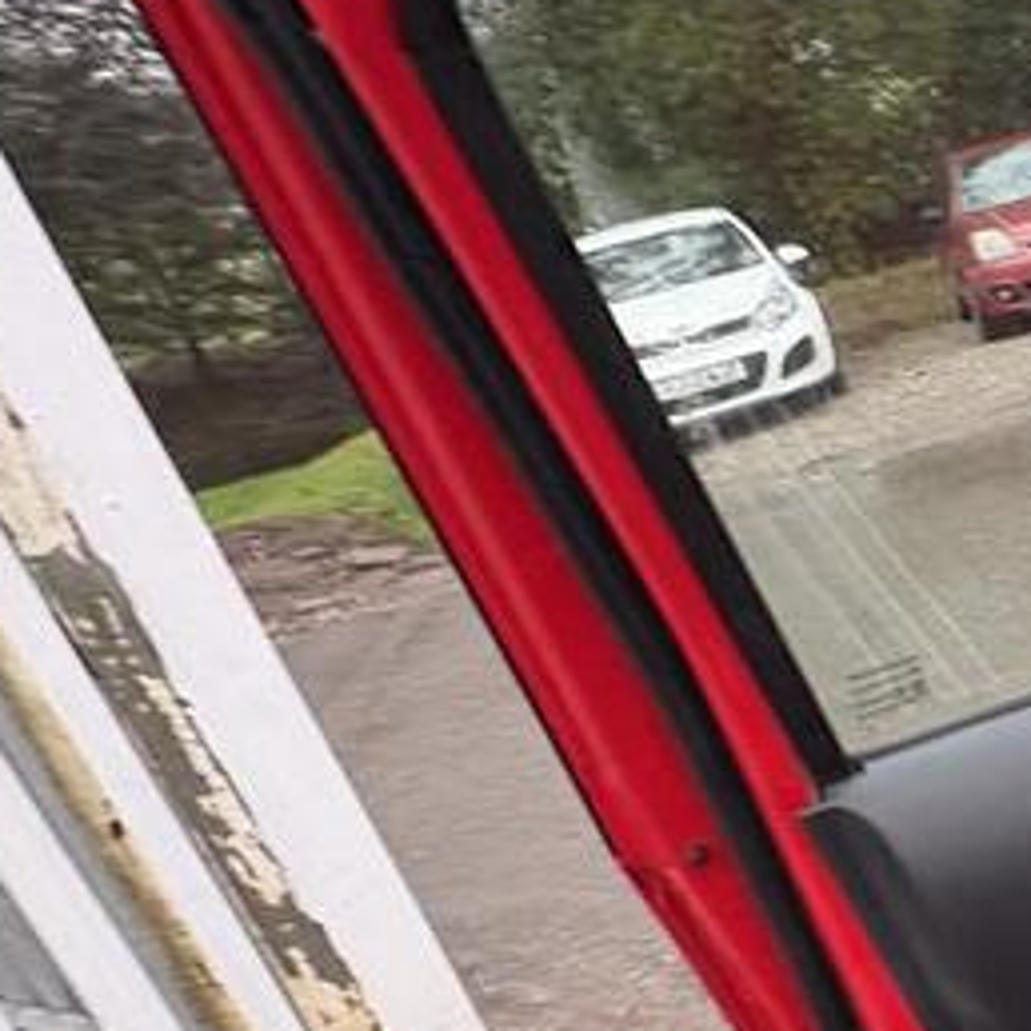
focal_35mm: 43
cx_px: 1411
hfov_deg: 29.6
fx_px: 1449
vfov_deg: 39.1
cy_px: 579
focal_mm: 2.22
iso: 200
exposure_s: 1/99
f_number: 2.2
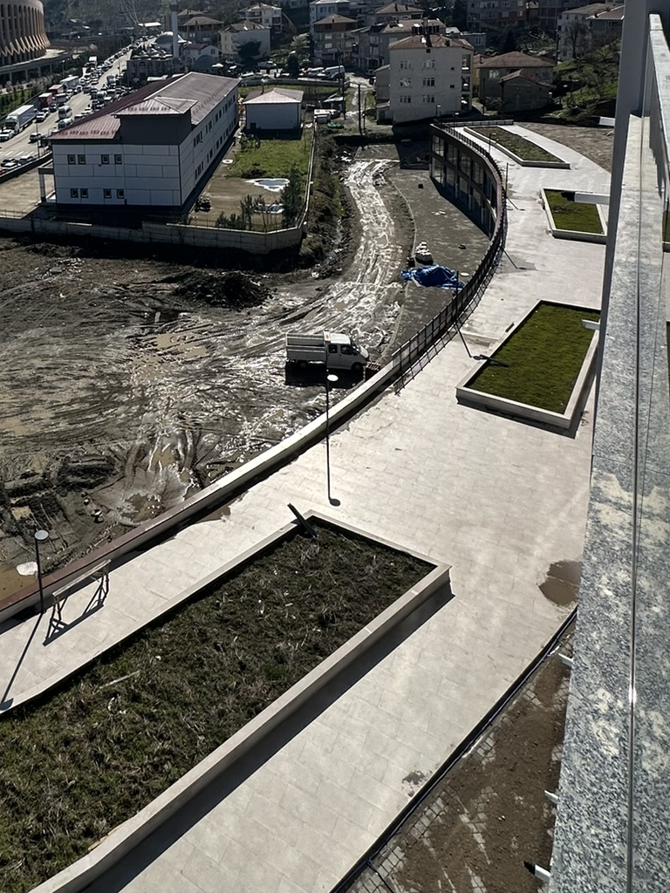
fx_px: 723
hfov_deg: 46.2
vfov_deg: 57.1
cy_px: 139
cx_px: 100
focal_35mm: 28
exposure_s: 1/4000
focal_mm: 2.22
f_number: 2.2
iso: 50
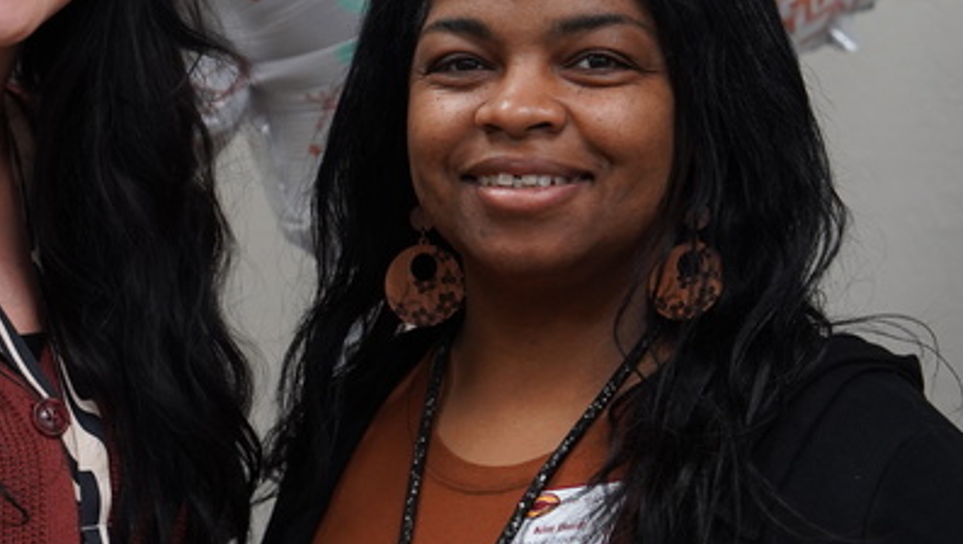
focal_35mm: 189
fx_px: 4830
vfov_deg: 6.4
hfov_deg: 11.3
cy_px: 239
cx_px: 153
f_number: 4.5
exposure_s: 1/160
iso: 1600
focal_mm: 70
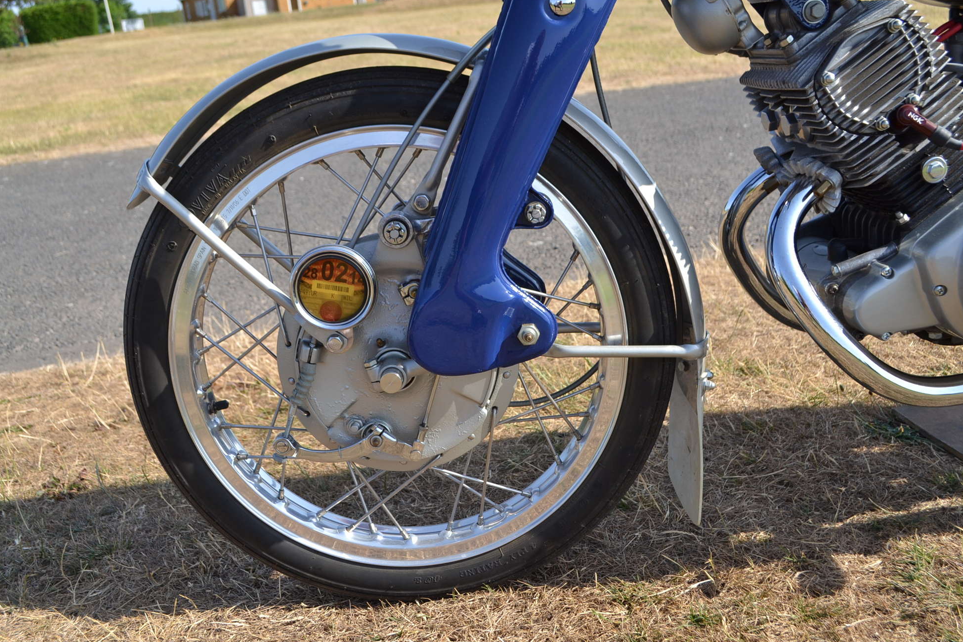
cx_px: 471
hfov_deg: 55.8
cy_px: 324
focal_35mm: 34
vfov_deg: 38.9
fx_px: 909
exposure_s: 1/200
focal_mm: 22
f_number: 7.1
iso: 100
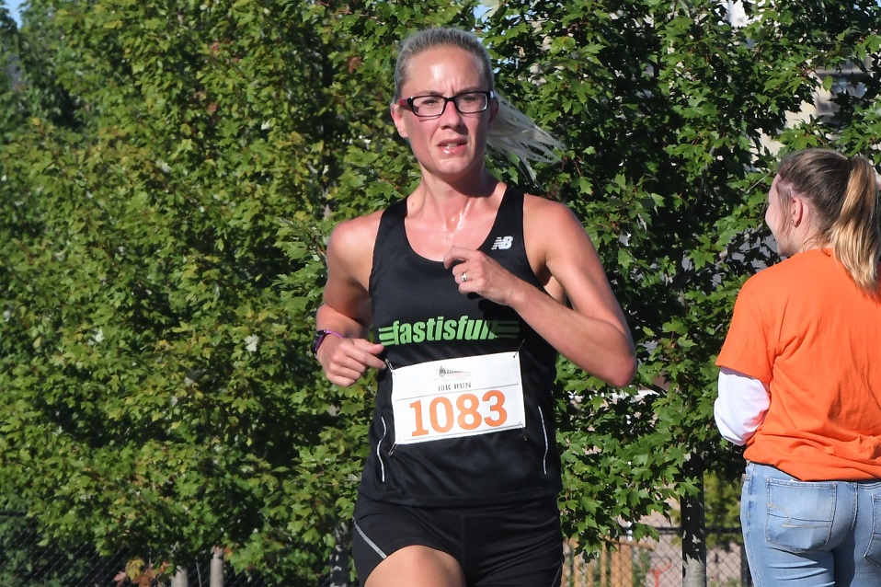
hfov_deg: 8.9
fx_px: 5688
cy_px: 294
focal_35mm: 232
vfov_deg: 5.9
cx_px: 440
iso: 640
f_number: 13
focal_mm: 155
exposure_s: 1/800
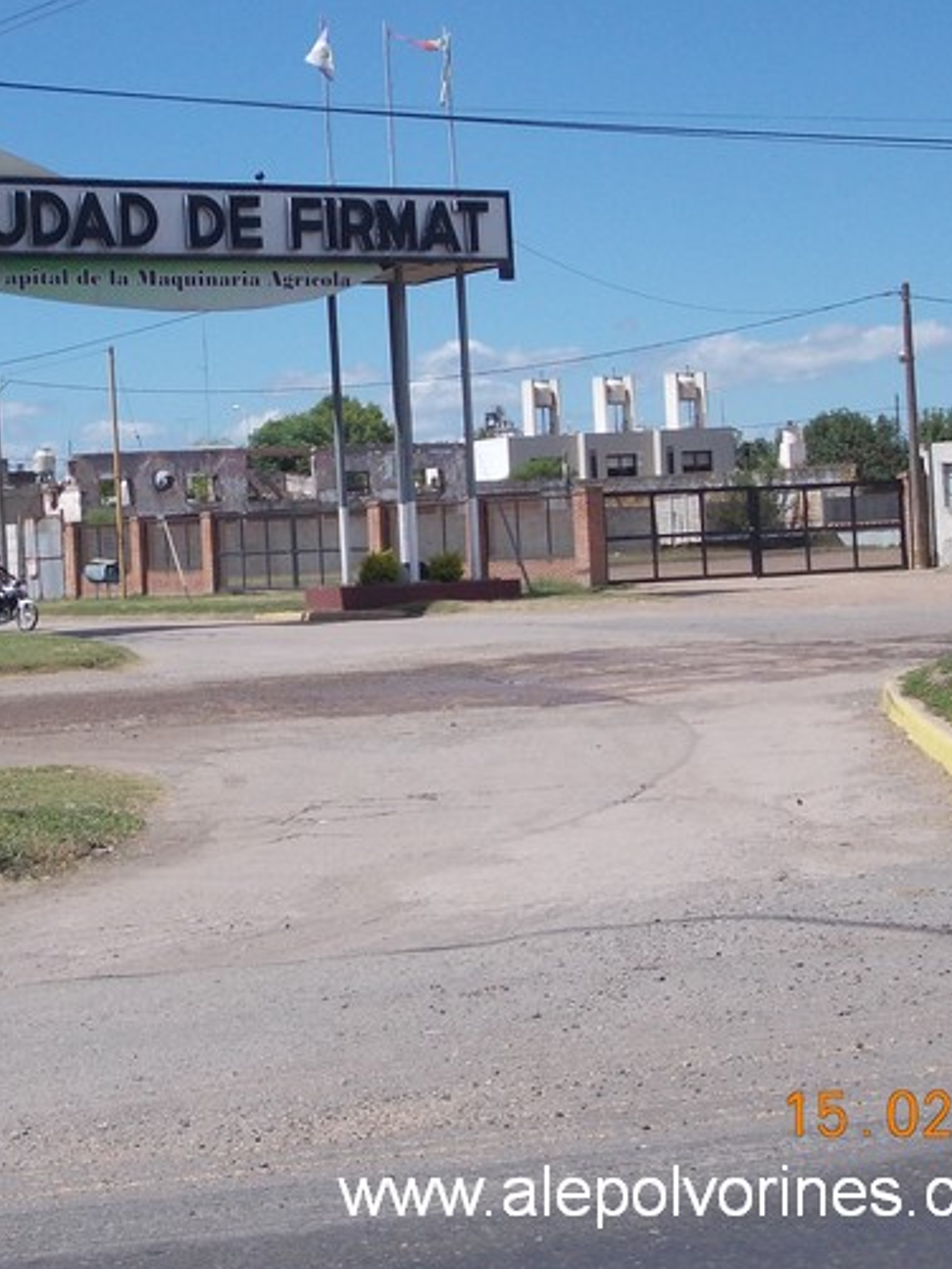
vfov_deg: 25.0
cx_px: 258
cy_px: 560
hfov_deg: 18.8
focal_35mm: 78
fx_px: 2859
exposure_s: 1/320
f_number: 7.2
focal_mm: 7.2
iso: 80
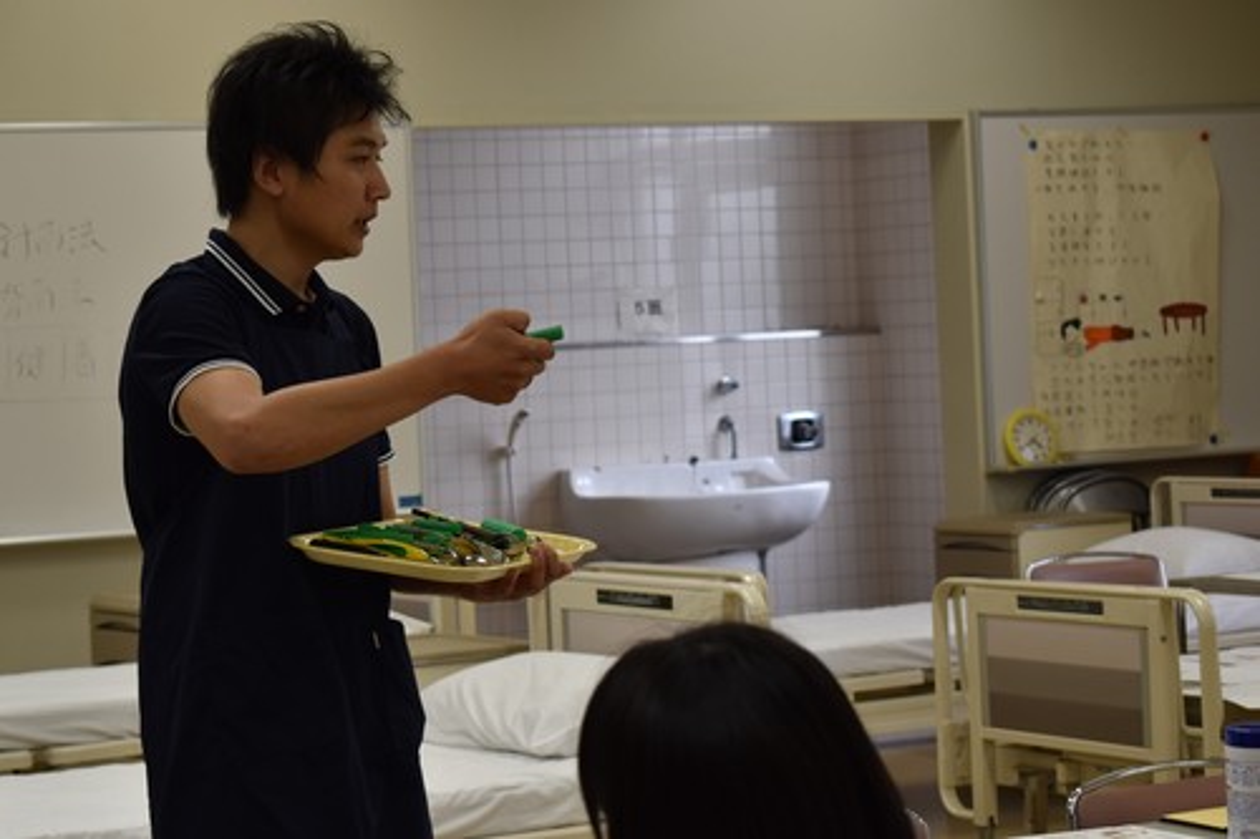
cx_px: 630
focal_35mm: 78
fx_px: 2729
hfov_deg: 26.0
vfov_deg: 17.5
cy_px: 420
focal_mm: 52
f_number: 5.6
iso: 400
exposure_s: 1/100
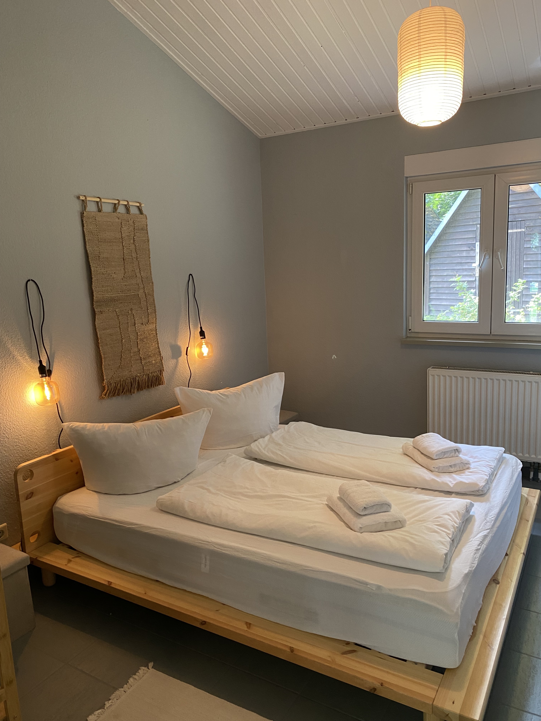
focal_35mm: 26
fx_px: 542
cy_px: 360
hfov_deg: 53.1
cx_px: 270
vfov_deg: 67.3
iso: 200
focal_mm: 4.25
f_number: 1.8
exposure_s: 1/50
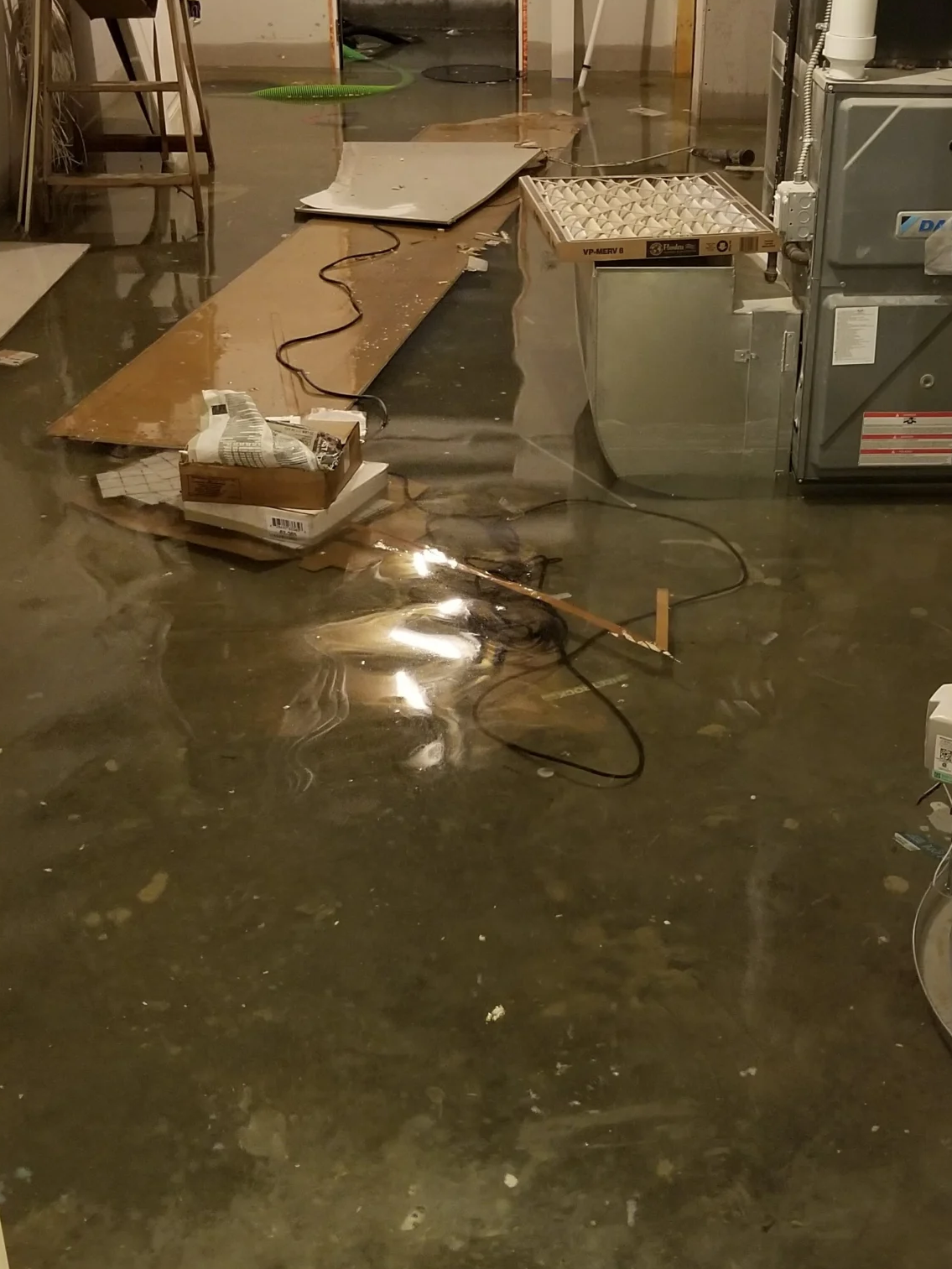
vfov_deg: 42.9
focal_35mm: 44
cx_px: 569
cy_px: 610
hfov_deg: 32.8
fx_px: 1613
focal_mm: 4.25
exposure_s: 1/10
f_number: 1.7
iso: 400
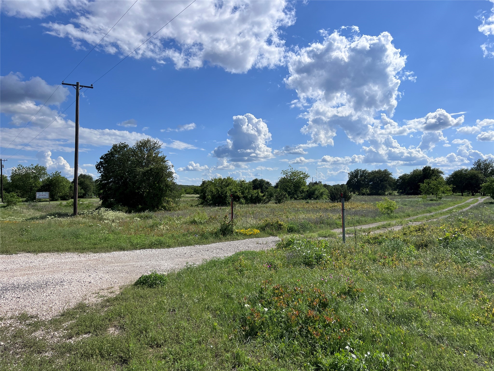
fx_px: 371
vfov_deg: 53.1
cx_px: 247
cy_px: 186
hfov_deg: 67.3
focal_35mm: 26
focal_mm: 5.7
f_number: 1.5
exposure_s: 1/10309
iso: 50
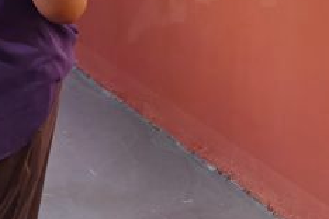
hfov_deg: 18.3
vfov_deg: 11.7
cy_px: -176
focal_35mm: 108
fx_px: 987
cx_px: 344
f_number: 1.9
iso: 100
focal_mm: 6.71
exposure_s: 1/50
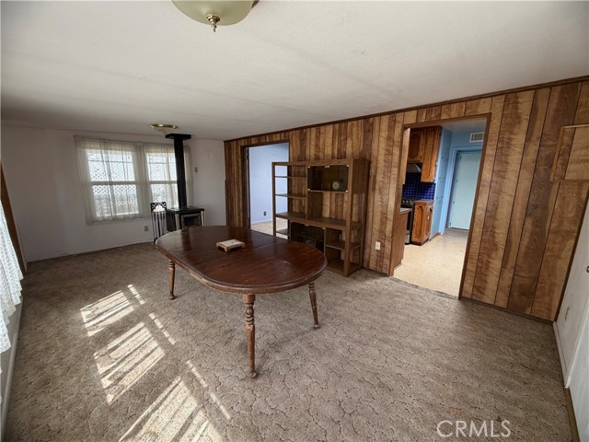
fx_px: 238
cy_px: 221
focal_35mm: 14
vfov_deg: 85.7
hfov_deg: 102.1
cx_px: 294
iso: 160
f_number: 2.2
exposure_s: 1/121
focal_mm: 2.22
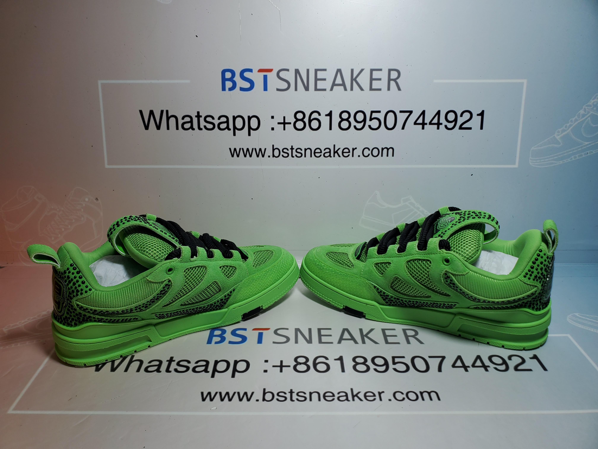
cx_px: 299
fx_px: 449
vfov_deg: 53.1
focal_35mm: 26
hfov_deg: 67.3
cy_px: 224
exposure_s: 1/384
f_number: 2.4
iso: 50
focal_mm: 4.3
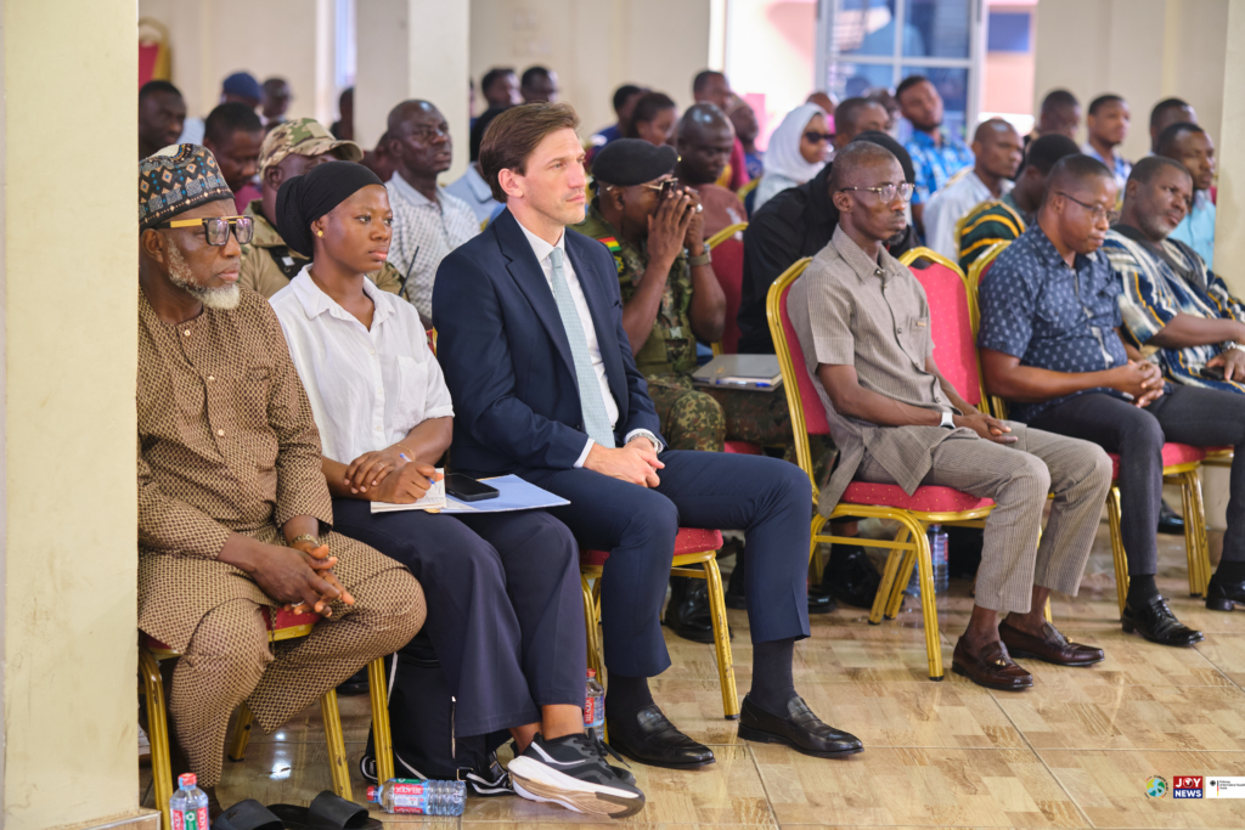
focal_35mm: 84
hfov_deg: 24.2
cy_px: 415
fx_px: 2905
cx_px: 622
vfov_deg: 16.3
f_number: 2
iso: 400
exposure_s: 1/160
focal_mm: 56
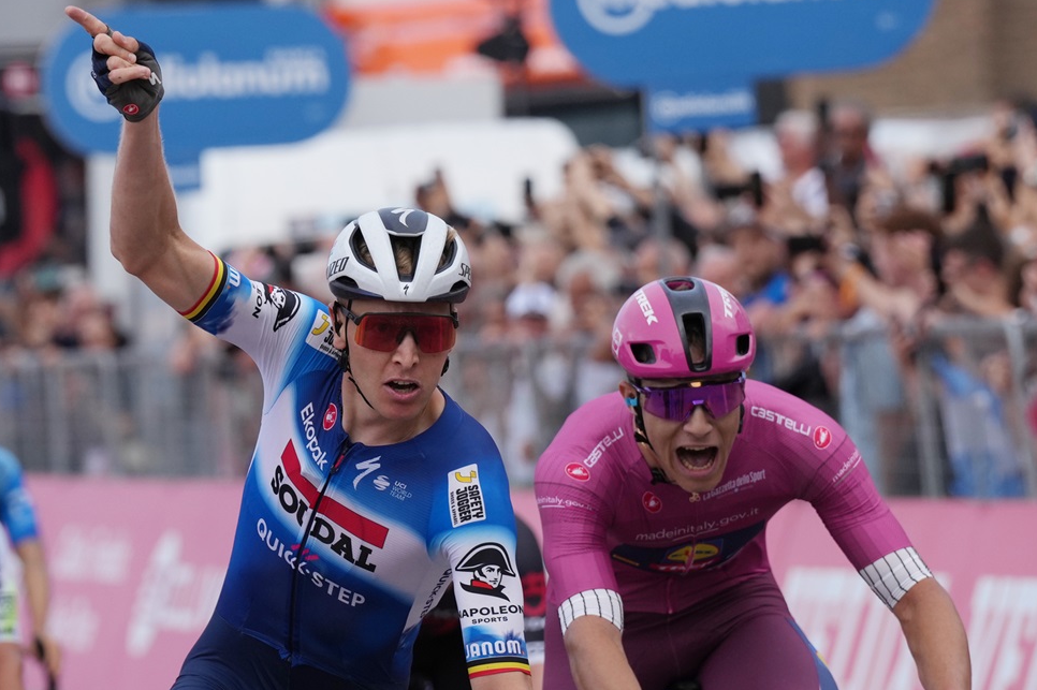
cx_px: 530
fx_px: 5873
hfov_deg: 10.1
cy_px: 346
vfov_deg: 6.7
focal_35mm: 204
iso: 500
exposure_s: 1/2500
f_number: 4.5
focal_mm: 197
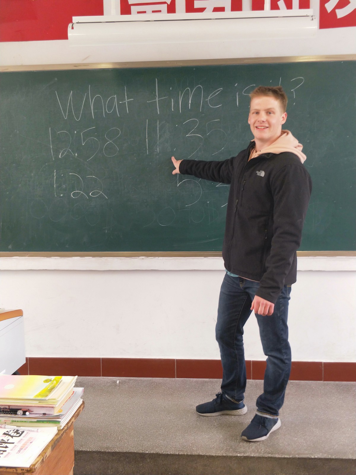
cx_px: 178
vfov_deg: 69.4
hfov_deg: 54.9
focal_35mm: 25
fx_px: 343
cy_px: 238
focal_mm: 4.27
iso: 43
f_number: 1.7
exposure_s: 1/50
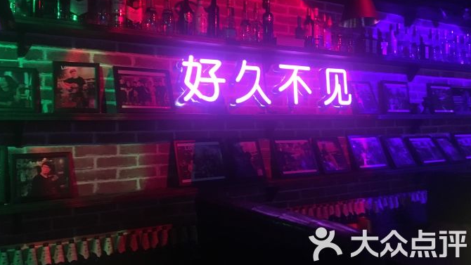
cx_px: 239
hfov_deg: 59.5
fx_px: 412
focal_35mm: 33
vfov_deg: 35.4
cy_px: 96
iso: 320
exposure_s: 1/17
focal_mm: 4.15
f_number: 2.2
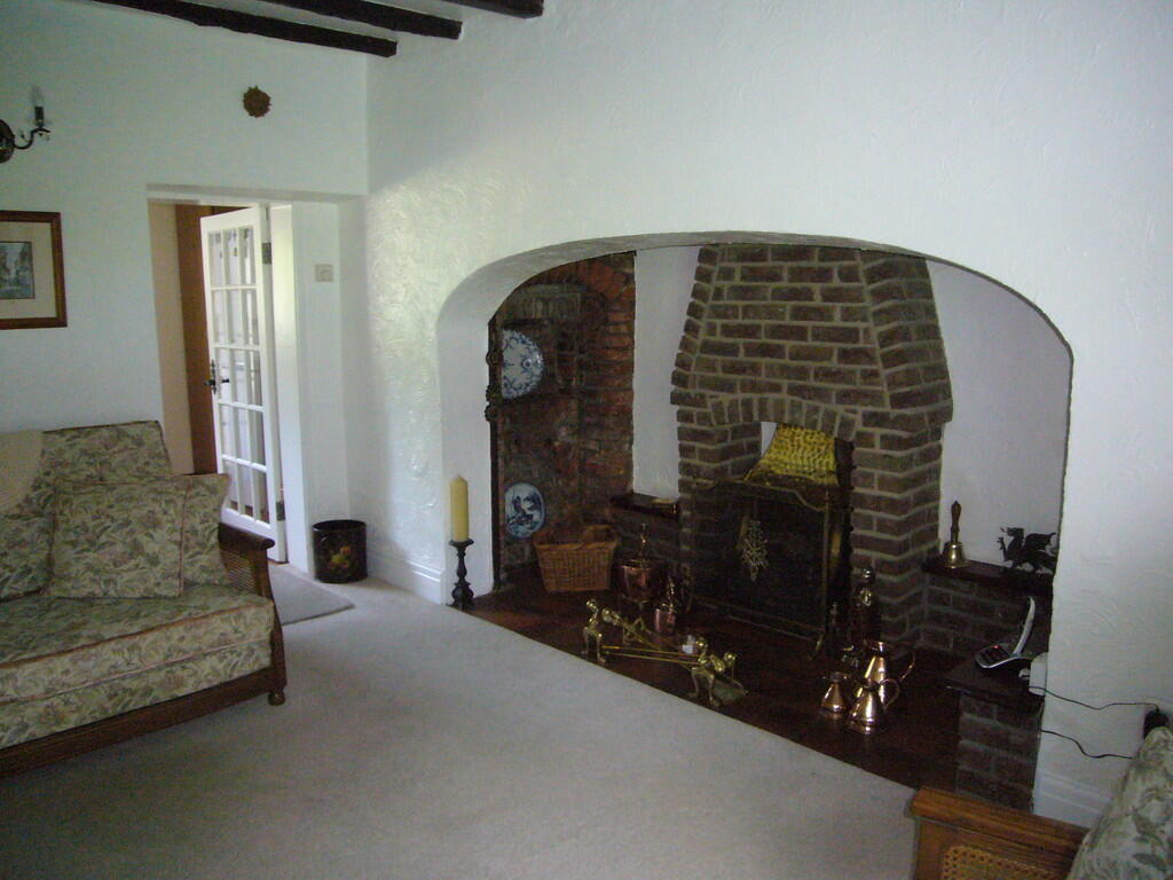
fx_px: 949
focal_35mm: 28
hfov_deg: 63.4
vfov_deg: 49.7
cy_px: 440
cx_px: 586
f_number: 2.8
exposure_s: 1/30
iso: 400
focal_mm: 4.6
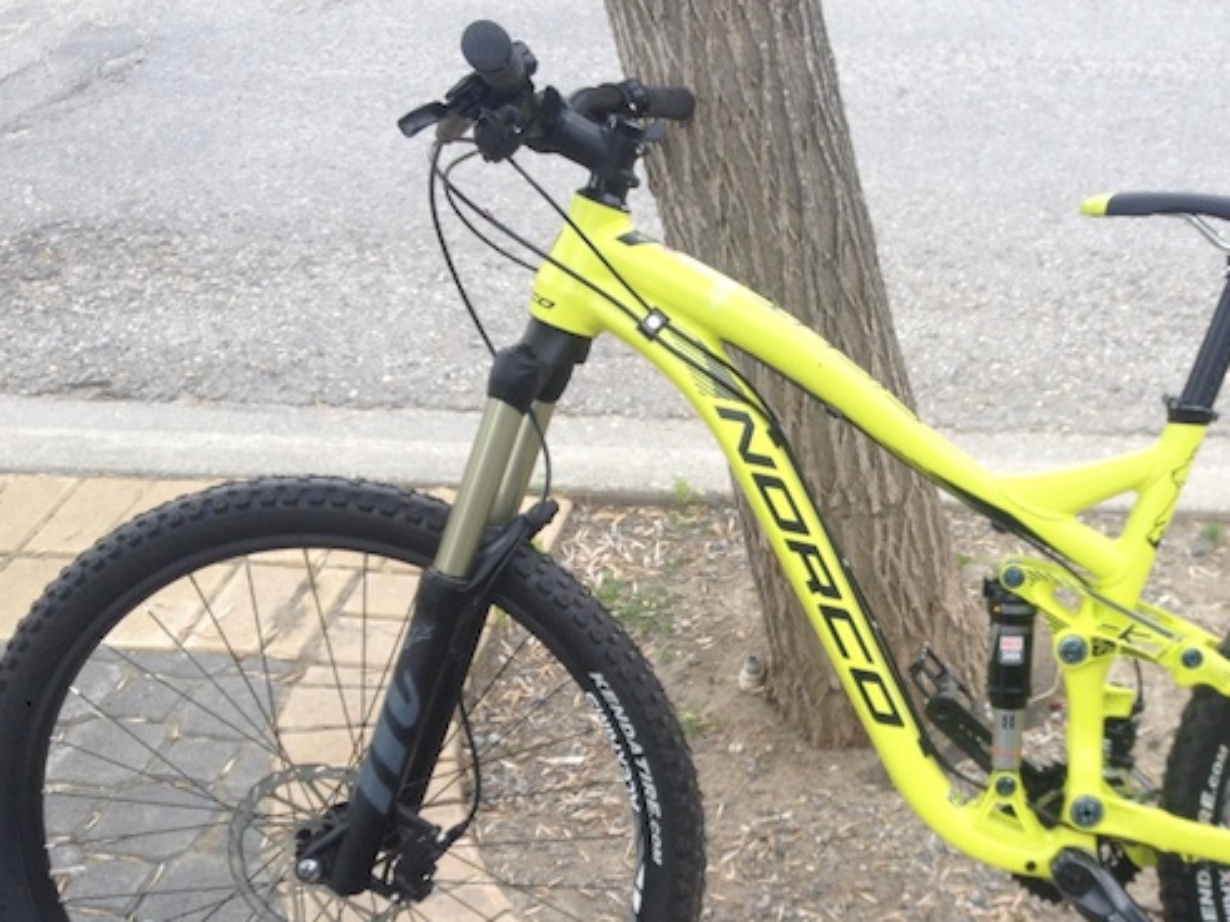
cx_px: 957
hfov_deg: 33.0
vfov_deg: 25.4
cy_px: 684
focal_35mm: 57
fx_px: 2025
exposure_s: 1/265
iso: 50
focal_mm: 4.28
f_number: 2.4
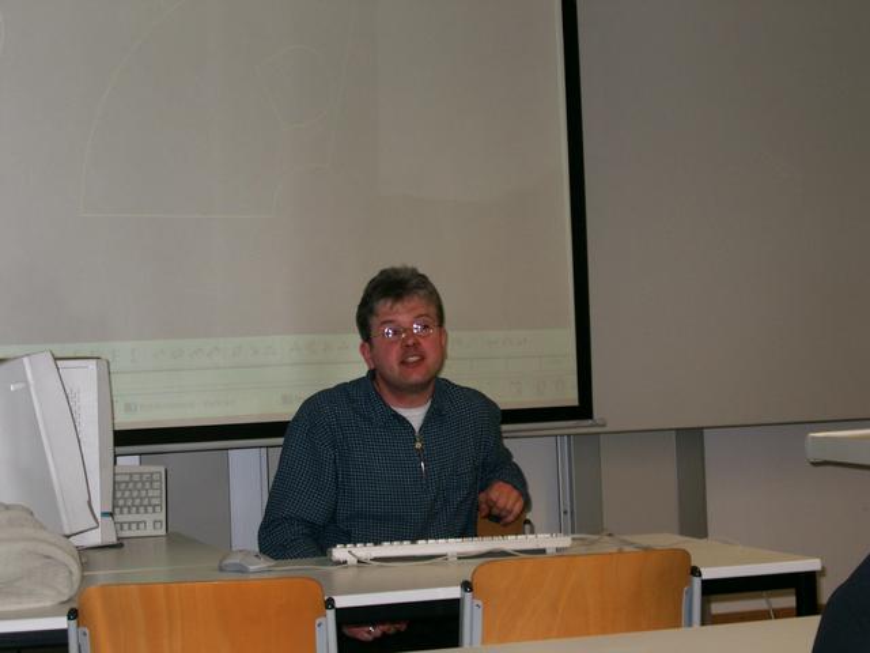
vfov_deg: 19.9
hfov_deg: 26.3
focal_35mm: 74
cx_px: 435
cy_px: 326
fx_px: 1860
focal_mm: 15.2
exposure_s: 1/60
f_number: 3.8
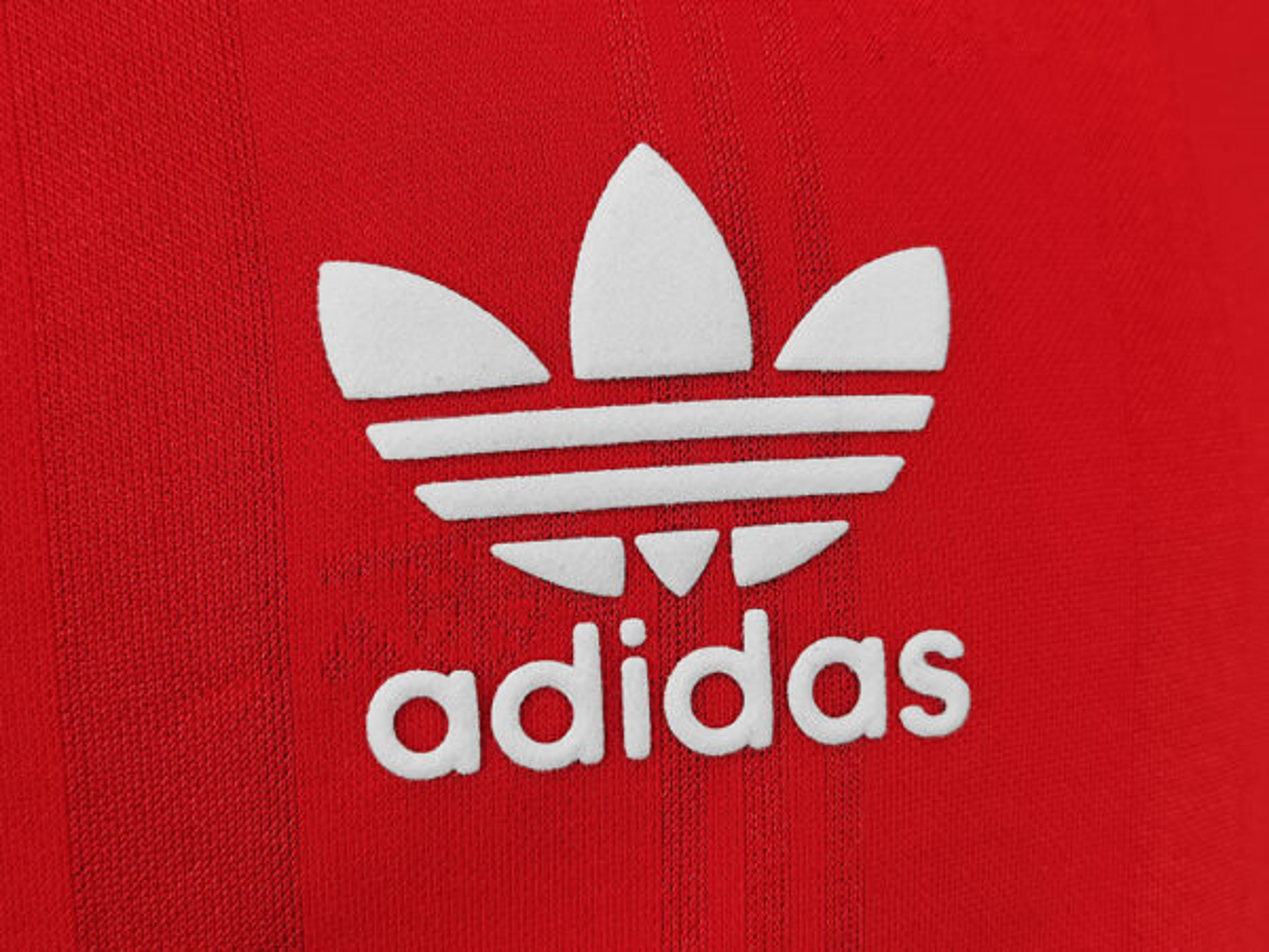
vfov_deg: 33.6
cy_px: 476
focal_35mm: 43
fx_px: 1576
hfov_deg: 43.9
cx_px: 634
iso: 160
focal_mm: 5.58
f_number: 1.8
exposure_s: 1/100
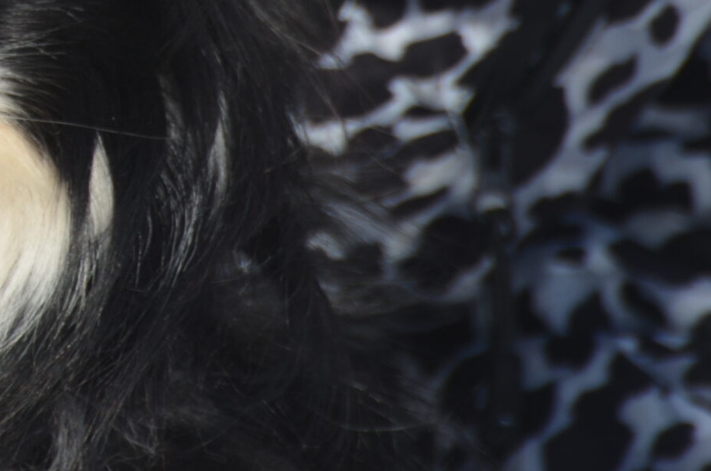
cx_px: -214
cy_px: -159
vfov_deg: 1.1
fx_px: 24719
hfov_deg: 1.6
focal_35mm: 1254
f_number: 6.3
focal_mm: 300
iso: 200
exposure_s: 1/640
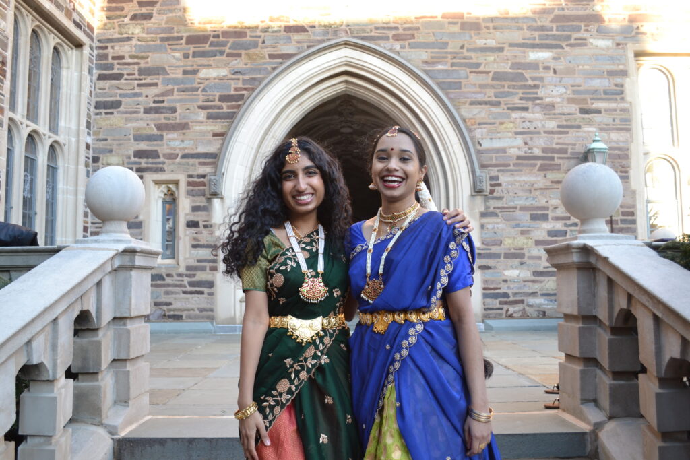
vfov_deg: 40.0
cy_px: 230
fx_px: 633
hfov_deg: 57.2
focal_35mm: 33
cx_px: 345
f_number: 5
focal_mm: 22
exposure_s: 1/100
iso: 400
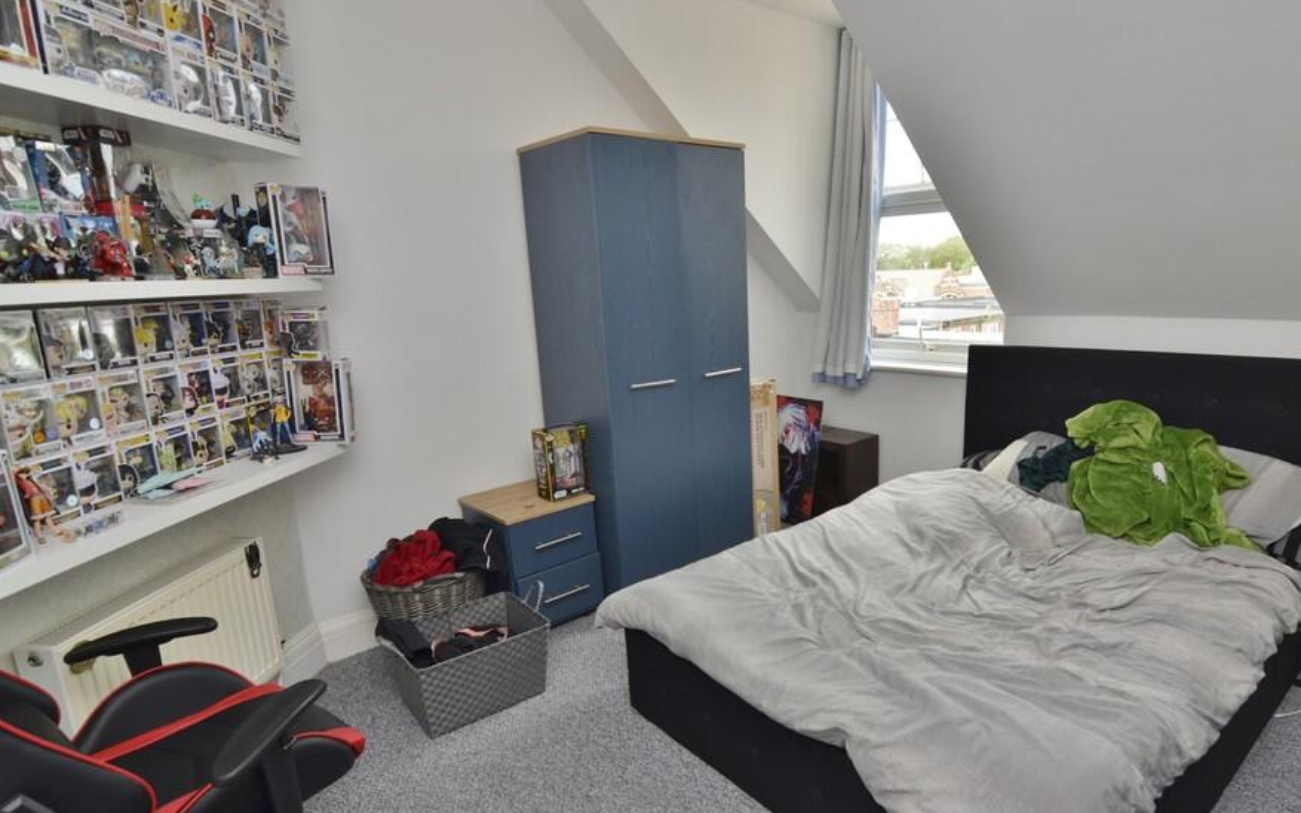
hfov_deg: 86.0
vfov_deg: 60.5
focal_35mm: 20
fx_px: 695
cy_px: 447
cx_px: 714
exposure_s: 1/60
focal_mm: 11
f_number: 5.6
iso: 400
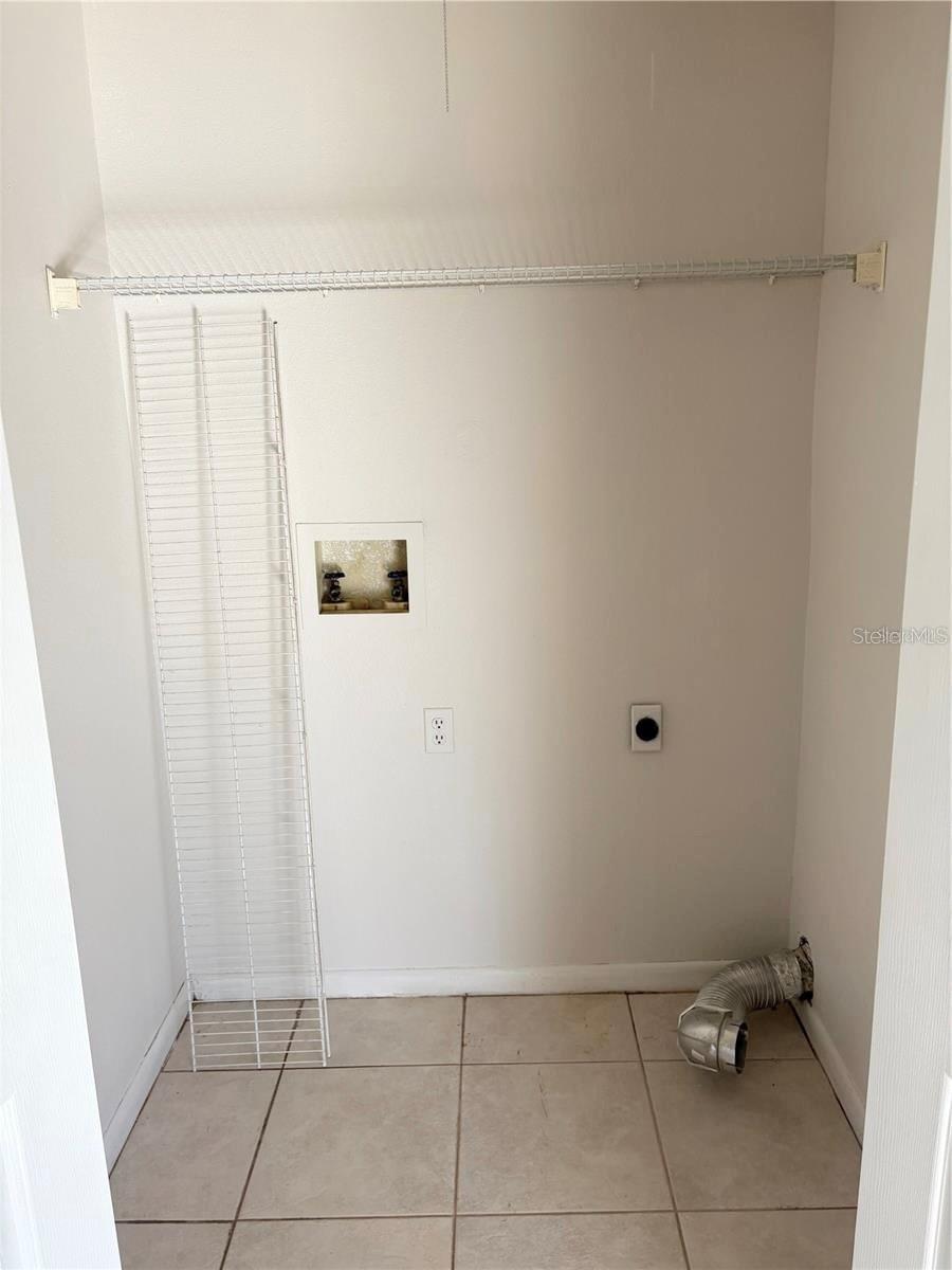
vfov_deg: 67.3
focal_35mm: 26
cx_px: 476
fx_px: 953
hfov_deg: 53.1
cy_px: 635
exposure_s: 1/346
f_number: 1.6
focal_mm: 5.96
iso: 50
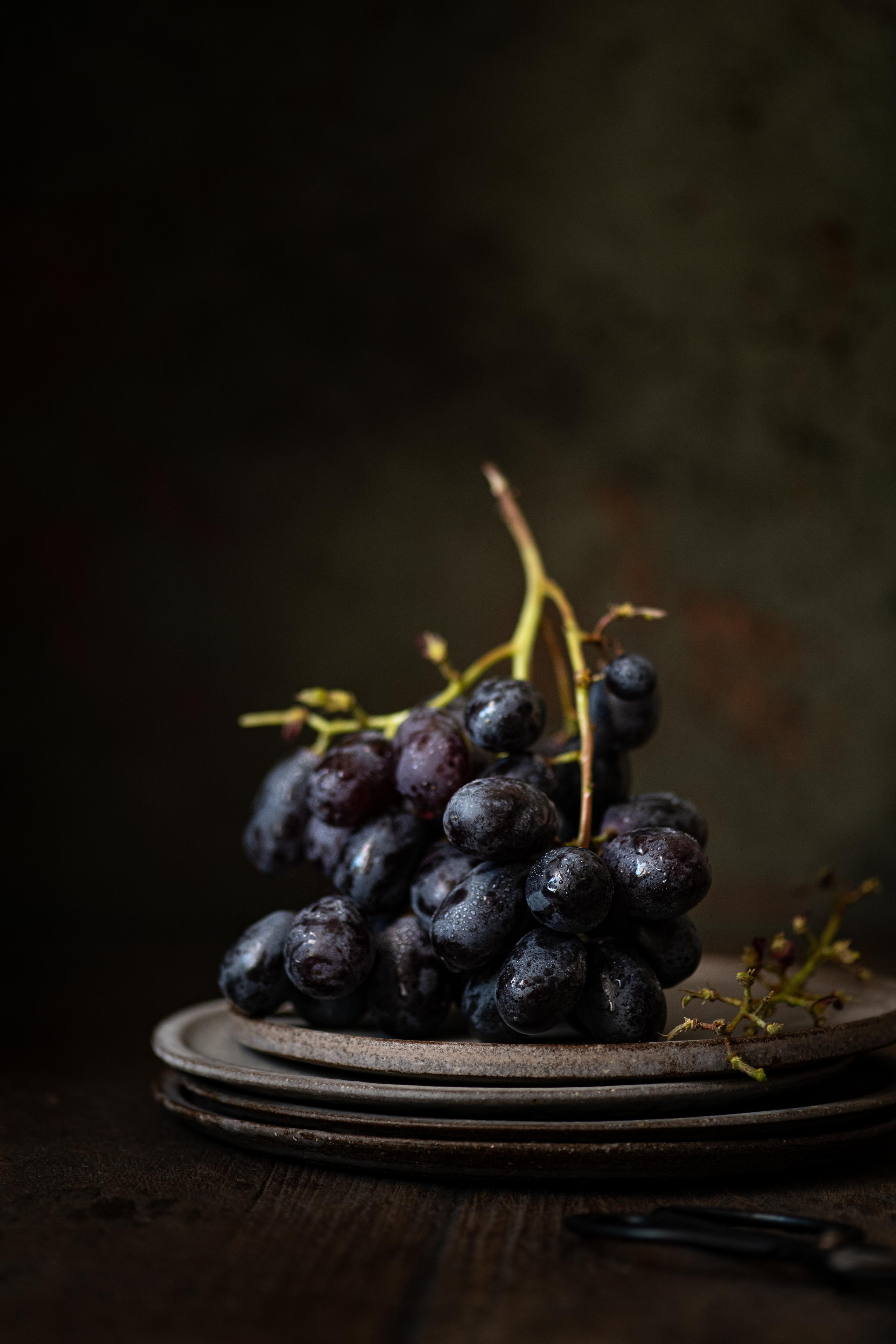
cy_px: 672
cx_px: 448
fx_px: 3920
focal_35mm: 105
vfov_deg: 19.5
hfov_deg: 13.0
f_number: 3.5
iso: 320
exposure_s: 1/250
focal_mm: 105
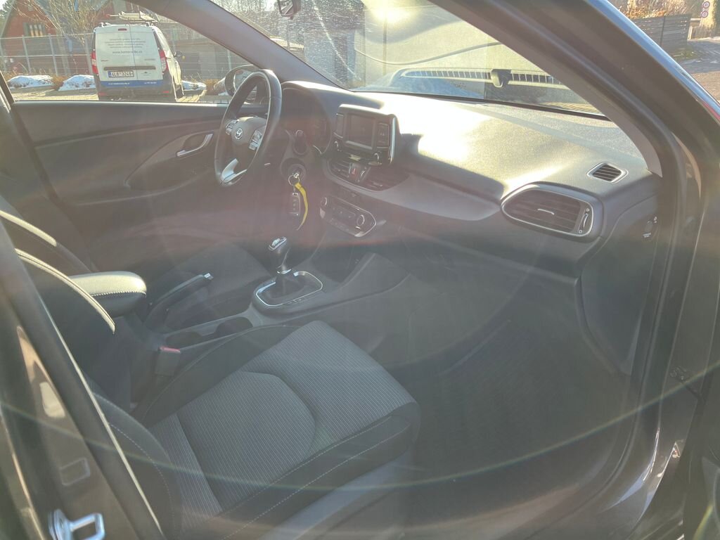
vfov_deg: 53.1
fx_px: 541
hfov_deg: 67.3
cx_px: 360
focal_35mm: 26
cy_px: 270
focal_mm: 5.1
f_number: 1.6
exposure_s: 1/366
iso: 50
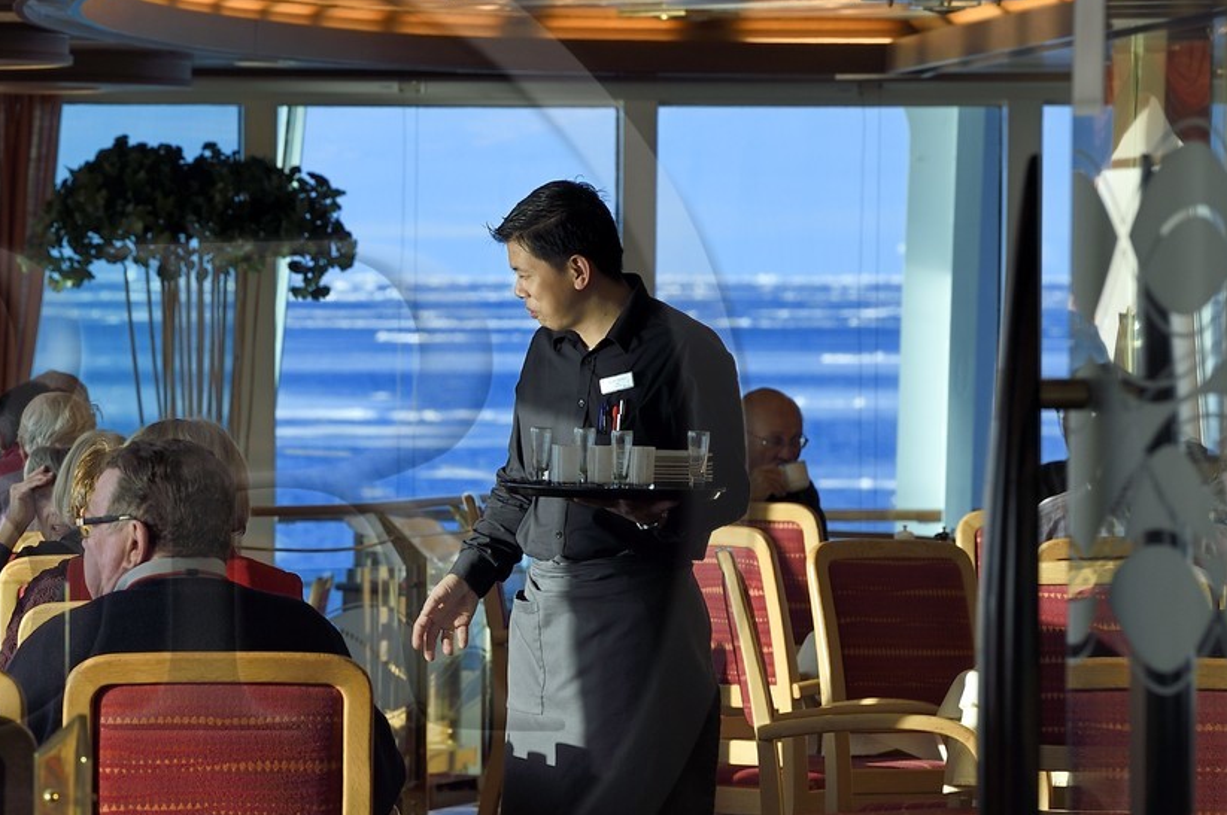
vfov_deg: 4.9
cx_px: 134
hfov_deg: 7.3
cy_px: 489
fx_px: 9602
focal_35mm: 282
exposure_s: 1/125
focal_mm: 145
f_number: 8
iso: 400
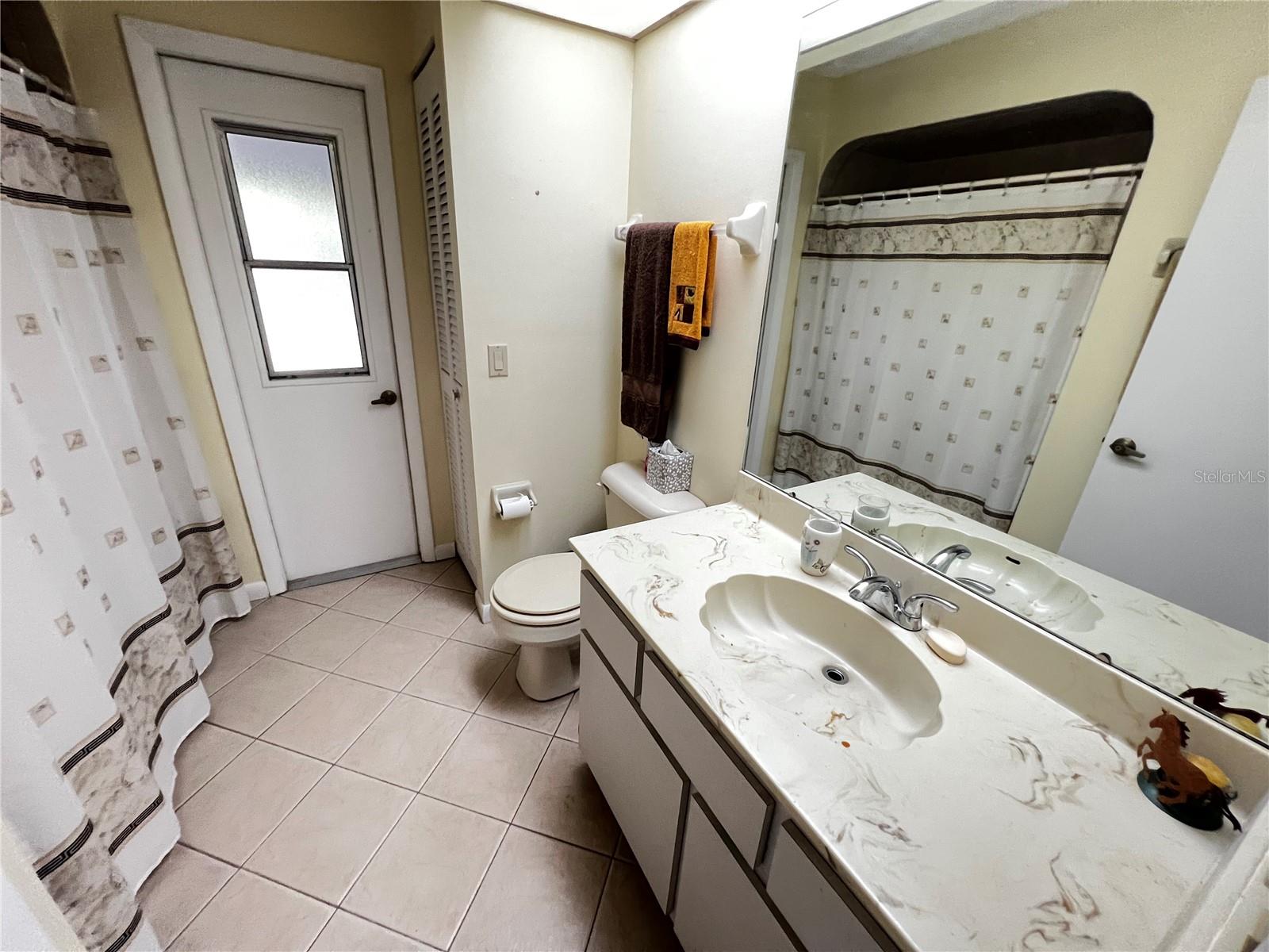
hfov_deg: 106.2
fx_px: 477
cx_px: 634
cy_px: 476
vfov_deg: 89.9
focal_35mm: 13
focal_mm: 1.57
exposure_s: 1/60
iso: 400
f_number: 1.8
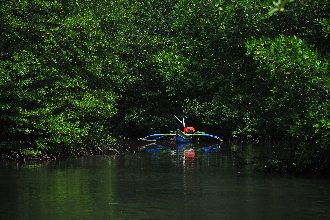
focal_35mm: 200
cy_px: 110
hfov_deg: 10.3
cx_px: 165
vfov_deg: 6.9
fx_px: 1832
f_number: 9
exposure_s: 1/400
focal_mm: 200
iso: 200
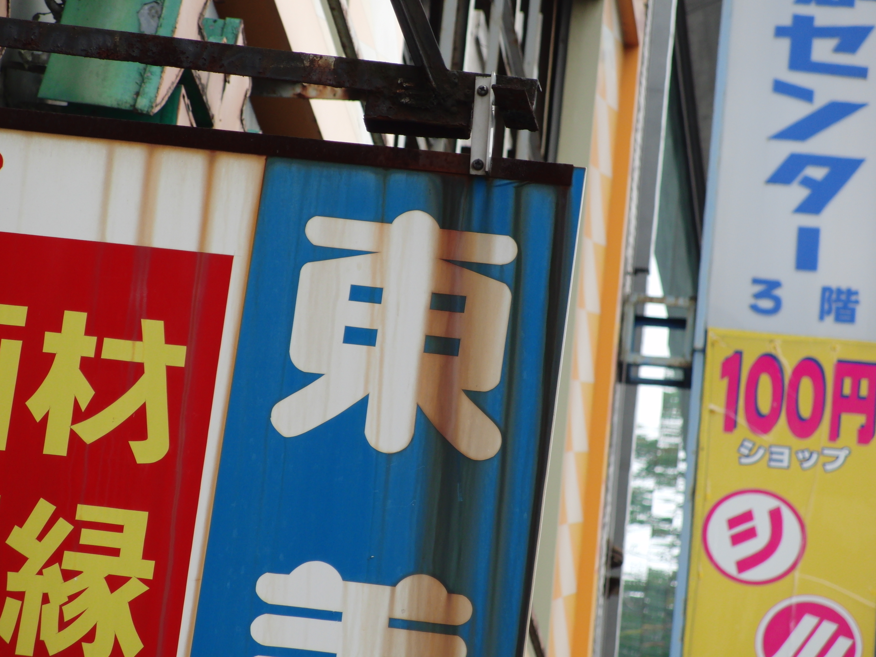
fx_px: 4682
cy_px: 328
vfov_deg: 8.0
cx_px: 438
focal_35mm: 185
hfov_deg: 10.7
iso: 100
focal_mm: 32.1
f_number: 4.5
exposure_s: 1/100
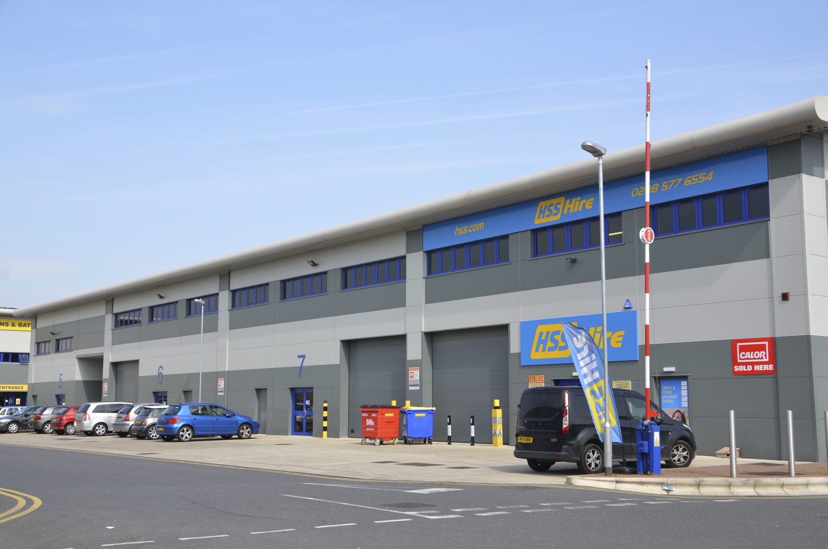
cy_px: 274
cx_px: 414
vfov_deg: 31.8
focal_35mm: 42
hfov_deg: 46.5
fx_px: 964
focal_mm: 28
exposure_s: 1/250
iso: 125
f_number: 8
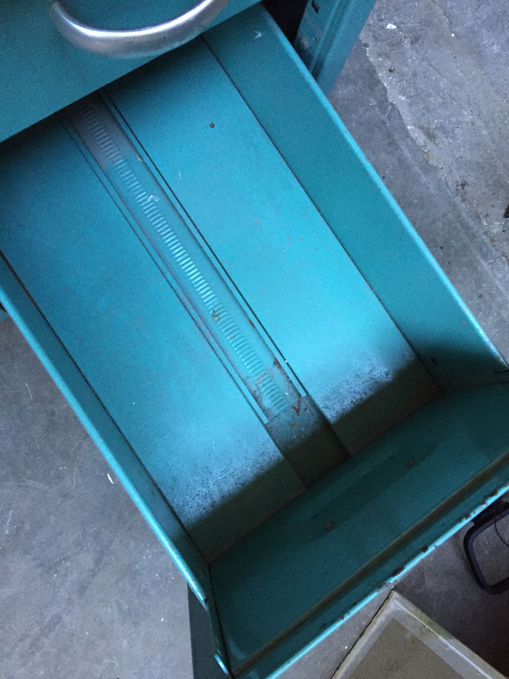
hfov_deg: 48.2
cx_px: 254
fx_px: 569
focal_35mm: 29
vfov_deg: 61.7
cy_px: 340
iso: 250
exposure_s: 1/25
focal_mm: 4.15
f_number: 2.2
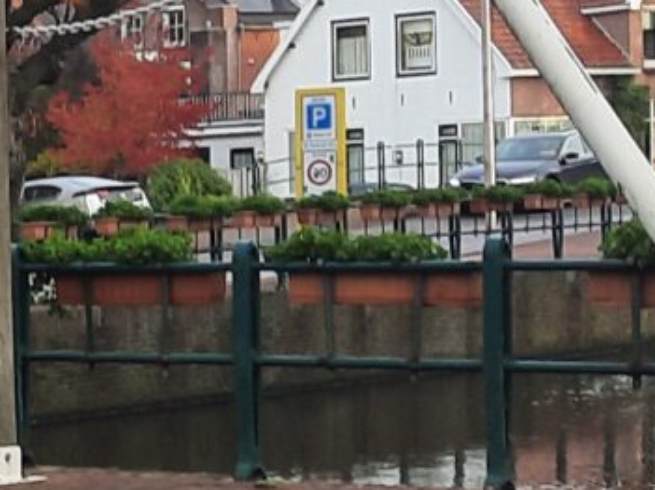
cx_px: -756
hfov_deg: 11.8
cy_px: 345
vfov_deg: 10.1
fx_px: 2762
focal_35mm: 146
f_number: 2
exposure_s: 1/121
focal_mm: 4.6
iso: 32
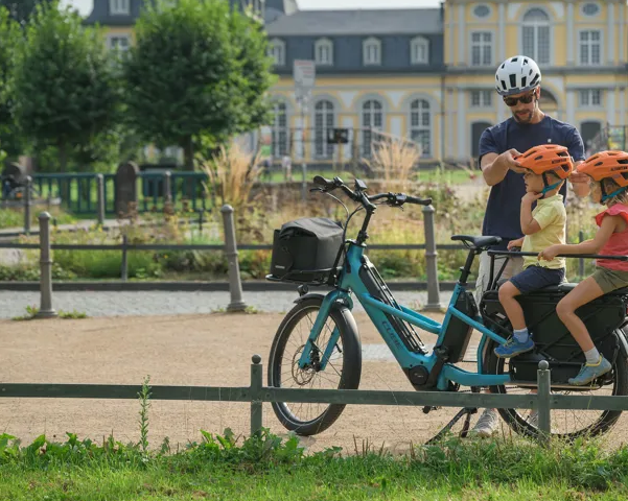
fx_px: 2043
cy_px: 235
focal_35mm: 110
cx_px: 353
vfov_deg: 14.0
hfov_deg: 17.5
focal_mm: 88
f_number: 4
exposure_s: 1/2500
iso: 250
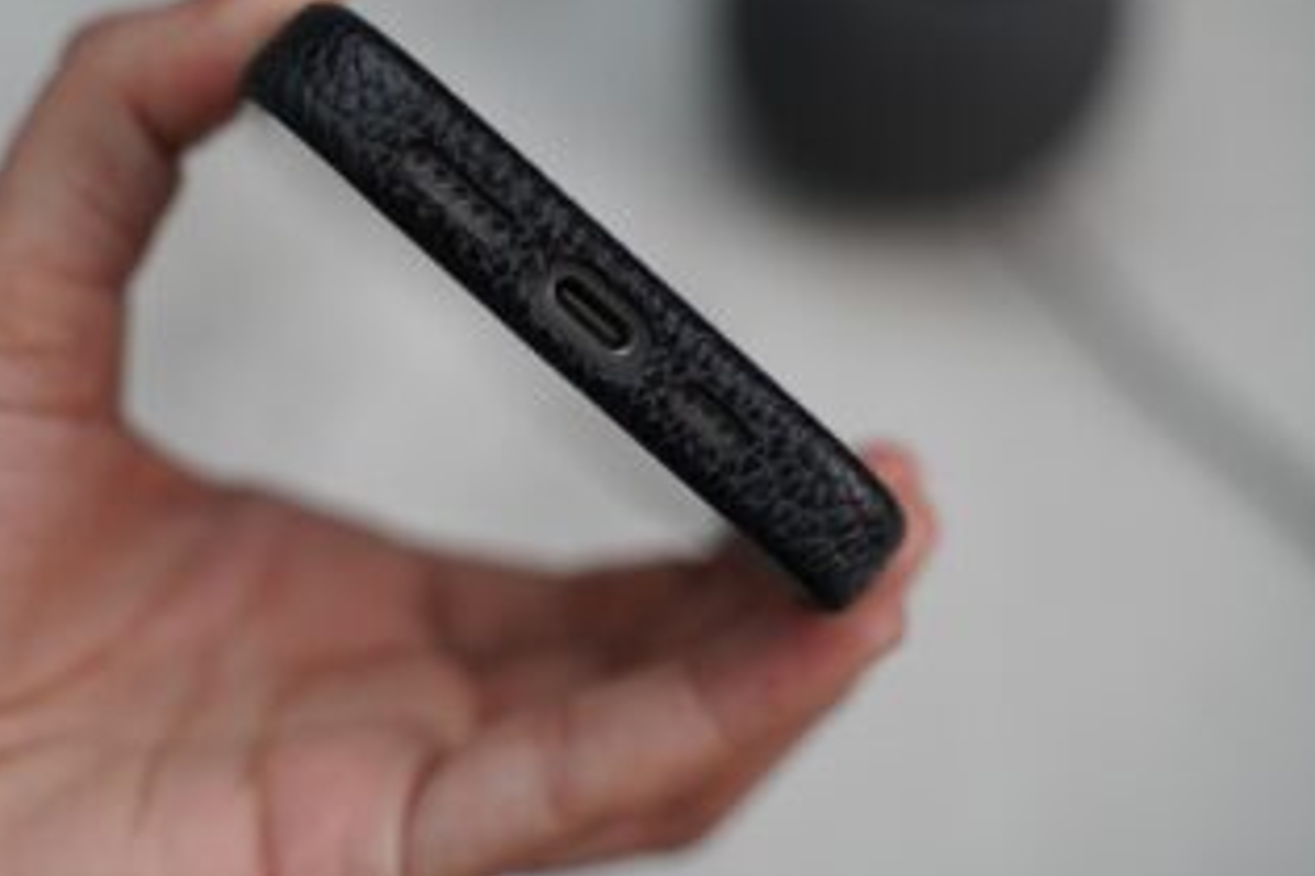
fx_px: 2411
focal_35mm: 66
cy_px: 327
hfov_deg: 30.4
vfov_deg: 20.6
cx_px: 534
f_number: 4
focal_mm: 52
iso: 1250
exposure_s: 1/160
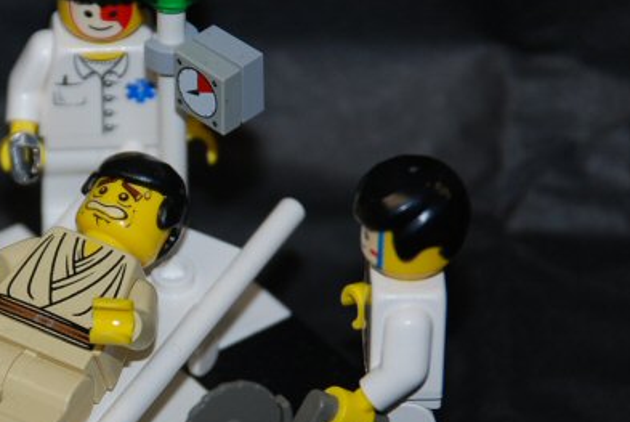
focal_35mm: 342
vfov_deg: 4.0
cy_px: 286
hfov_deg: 6.0
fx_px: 5992
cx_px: 90
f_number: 5.6
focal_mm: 112
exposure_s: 1/60
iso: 200
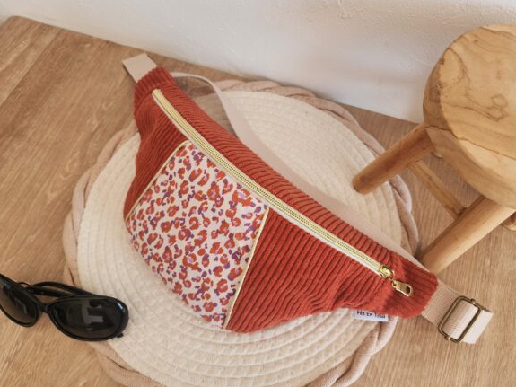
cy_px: 198
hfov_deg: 71.6
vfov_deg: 56.8
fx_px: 358
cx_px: 261
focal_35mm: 24
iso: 50
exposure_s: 1/180
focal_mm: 6.4
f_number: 1.8
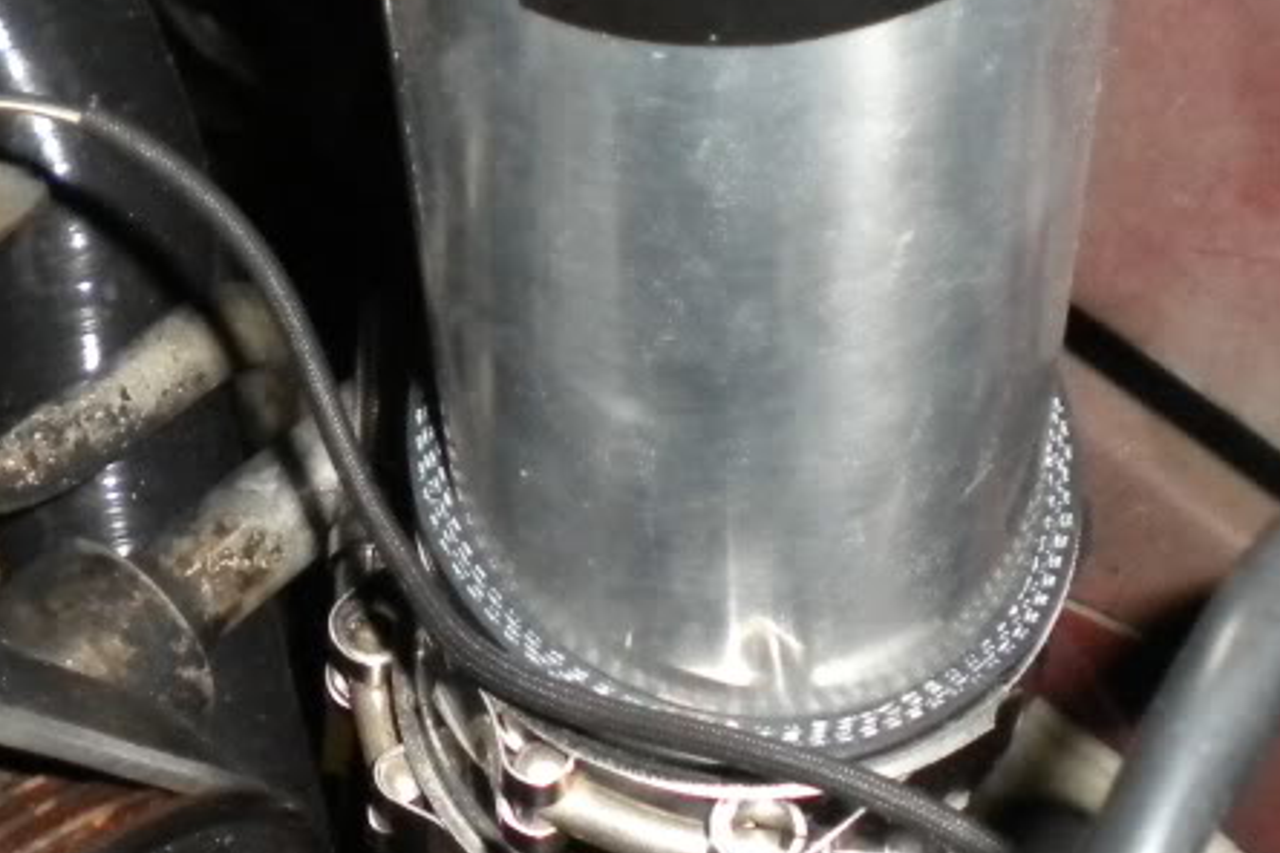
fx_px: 2986
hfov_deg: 23.7
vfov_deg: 16.0
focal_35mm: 84
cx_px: 173
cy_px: 830
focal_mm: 6.3
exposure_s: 1/30
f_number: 3.1
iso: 400
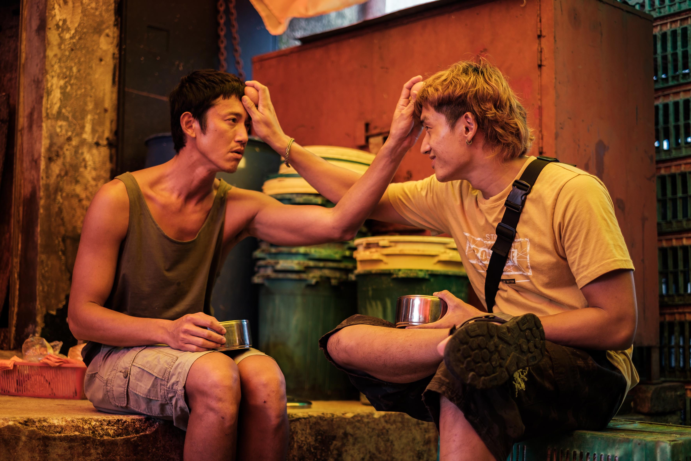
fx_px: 1017
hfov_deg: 37.5
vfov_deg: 25.5
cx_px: 346
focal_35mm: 53
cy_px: 230
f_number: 1.4
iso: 160
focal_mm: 35
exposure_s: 1/480
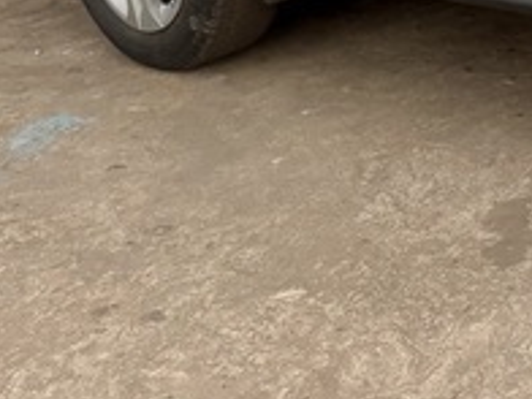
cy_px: -217
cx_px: 953
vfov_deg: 14.0
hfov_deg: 16.7
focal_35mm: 98
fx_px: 1506
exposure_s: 1/60
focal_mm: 6.76
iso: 320
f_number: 1.78
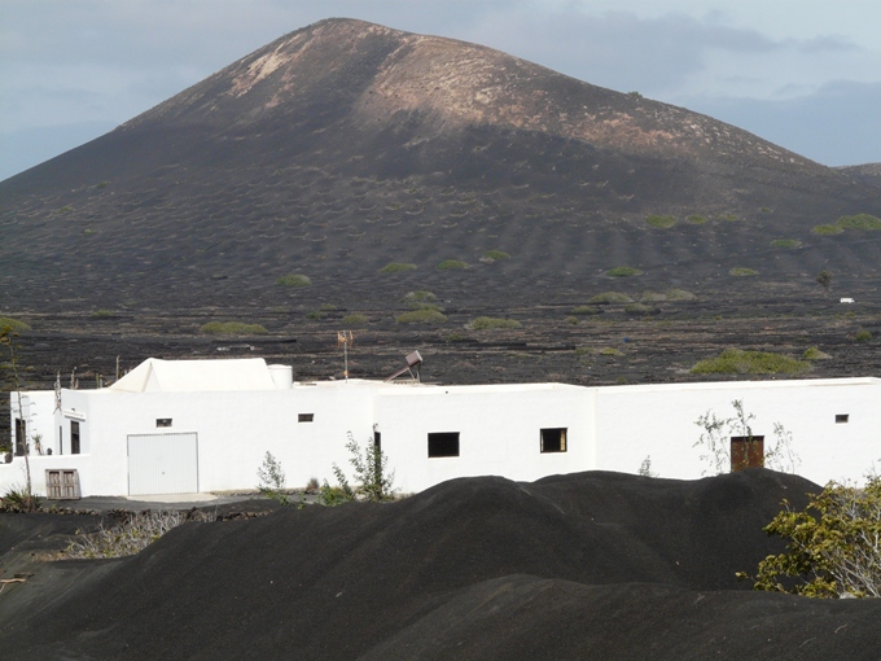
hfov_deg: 14.6
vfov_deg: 11.0
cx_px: 440
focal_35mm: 135
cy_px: 330
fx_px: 3436
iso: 100
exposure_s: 1/500
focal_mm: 22.1
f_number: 6.3
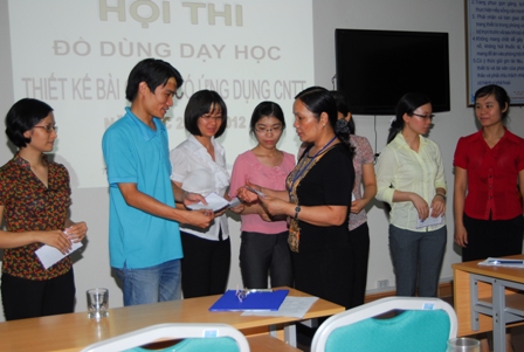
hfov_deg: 38.8
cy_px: 176
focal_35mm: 51
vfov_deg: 26.6
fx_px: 744
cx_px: 262
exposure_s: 1/60
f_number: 5
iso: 200
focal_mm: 34
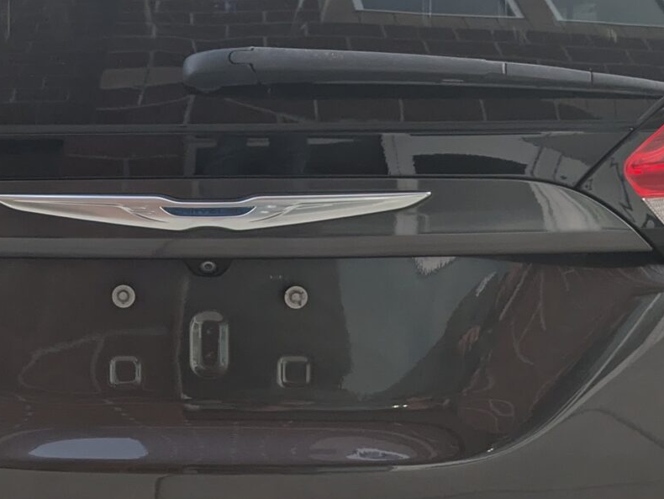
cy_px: 323
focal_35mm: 81
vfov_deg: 18.2
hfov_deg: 23.9
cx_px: 170
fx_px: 1554
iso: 44
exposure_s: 1/597
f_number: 1.89
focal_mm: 5.43
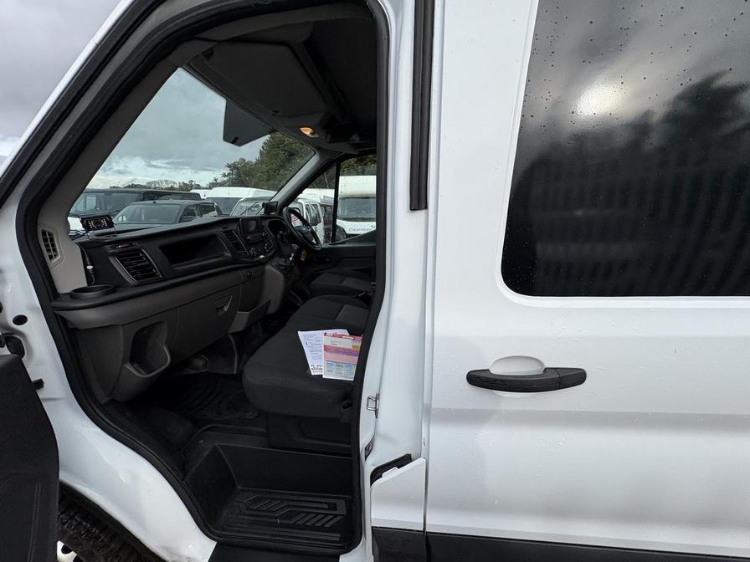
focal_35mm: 14
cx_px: 375
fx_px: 303
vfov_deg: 85.7
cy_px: 281
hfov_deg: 102.1
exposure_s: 1/812
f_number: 2.2
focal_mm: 2.22
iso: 40
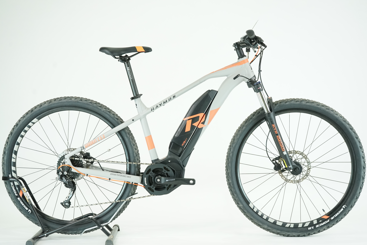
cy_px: 122
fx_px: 571
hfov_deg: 35.6
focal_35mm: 56
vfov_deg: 24.2
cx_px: 184
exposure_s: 1/200
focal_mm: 56
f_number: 5.6
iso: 2500
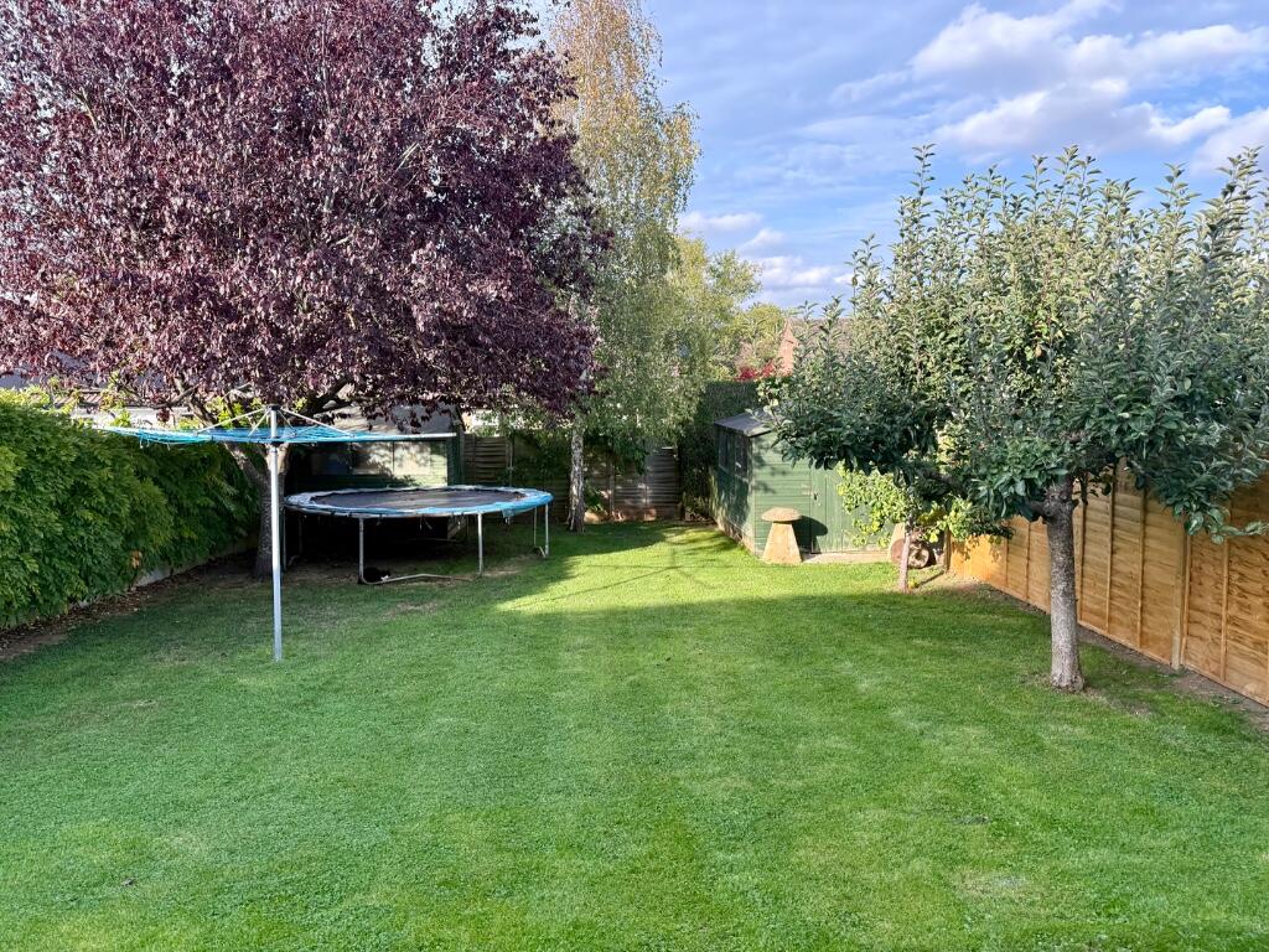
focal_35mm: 24
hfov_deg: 71.6
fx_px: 880
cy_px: 476
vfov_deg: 56.8
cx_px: 634
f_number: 1.78
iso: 100
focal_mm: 6.76
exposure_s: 1/1464
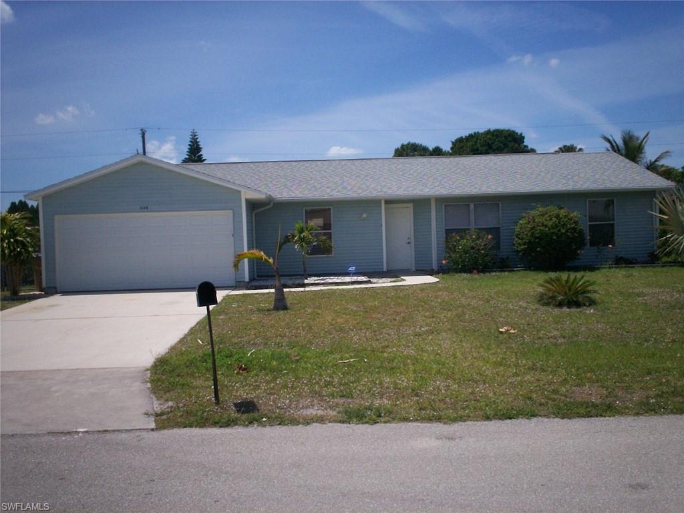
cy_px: 256
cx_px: 342
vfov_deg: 39.7
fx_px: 711
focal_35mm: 36
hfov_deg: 51.4
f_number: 4.5
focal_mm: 6
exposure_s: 1/1199
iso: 100
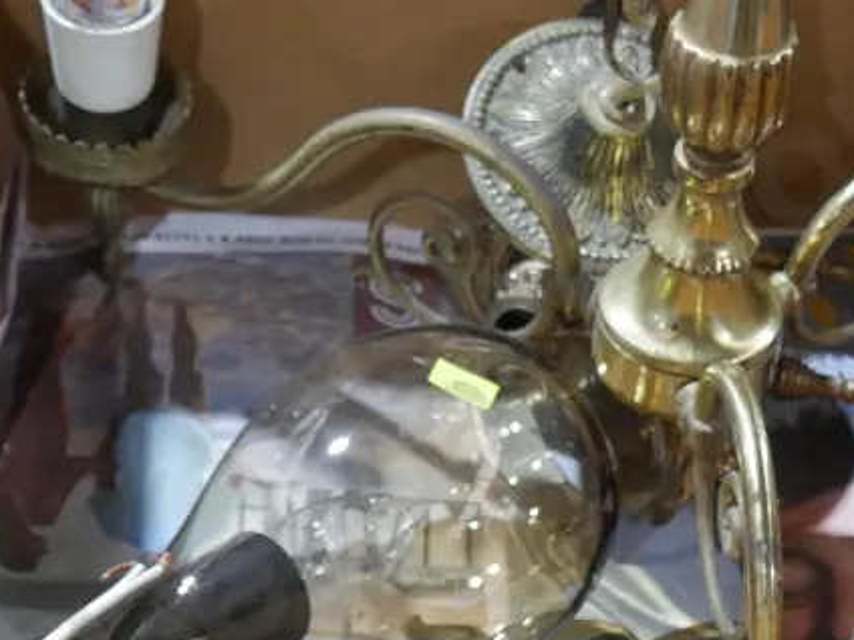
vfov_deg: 17.0
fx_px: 2146
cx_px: 558
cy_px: 355
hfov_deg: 22.4
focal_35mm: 87
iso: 800
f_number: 4
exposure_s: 1/60
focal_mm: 18
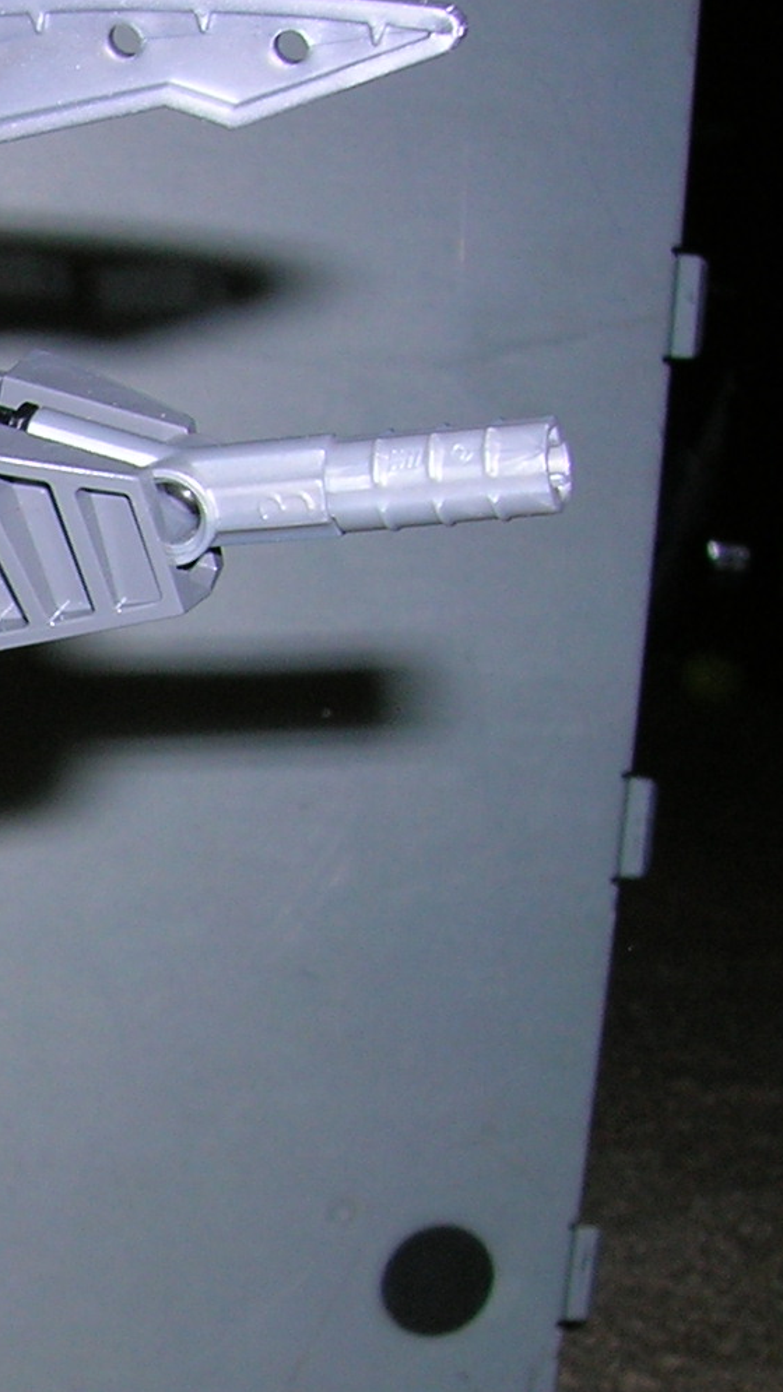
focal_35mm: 85
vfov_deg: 24.9
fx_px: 3138
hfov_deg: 13.0
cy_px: 904
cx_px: -561
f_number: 4.9
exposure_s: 1/60.1
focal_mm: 5.7
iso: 50
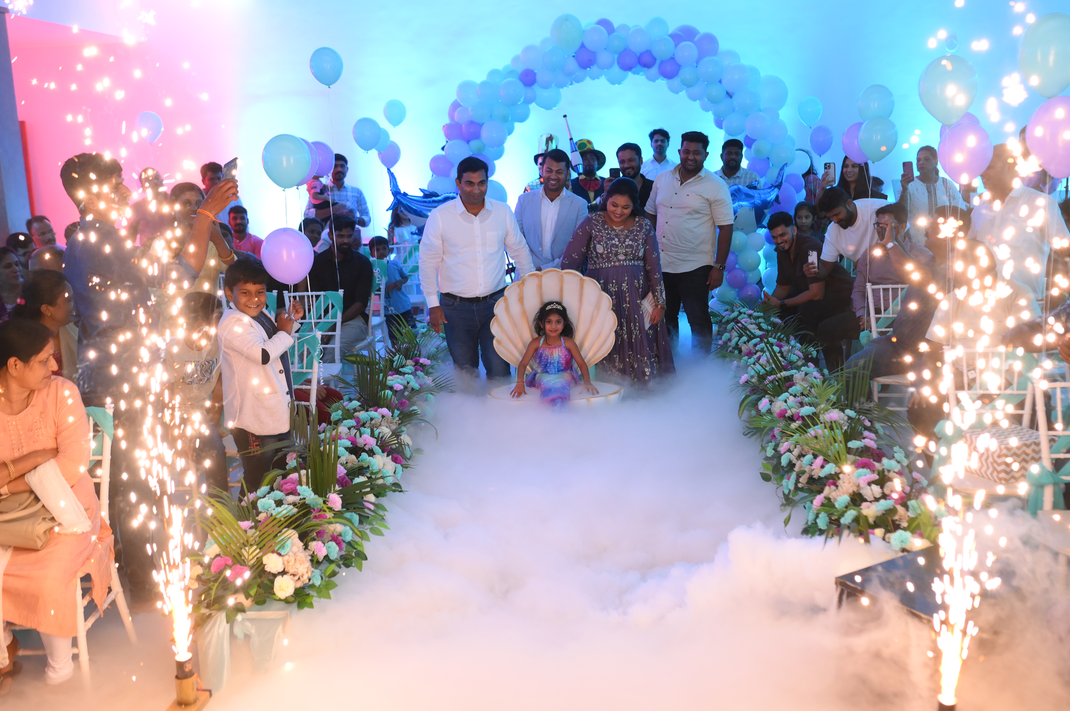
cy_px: 355
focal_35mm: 38
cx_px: 567
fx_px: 1129
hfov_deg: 50.7
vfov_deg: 35.0
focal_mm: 35
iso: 2500
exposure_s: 1/500
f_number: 2.8
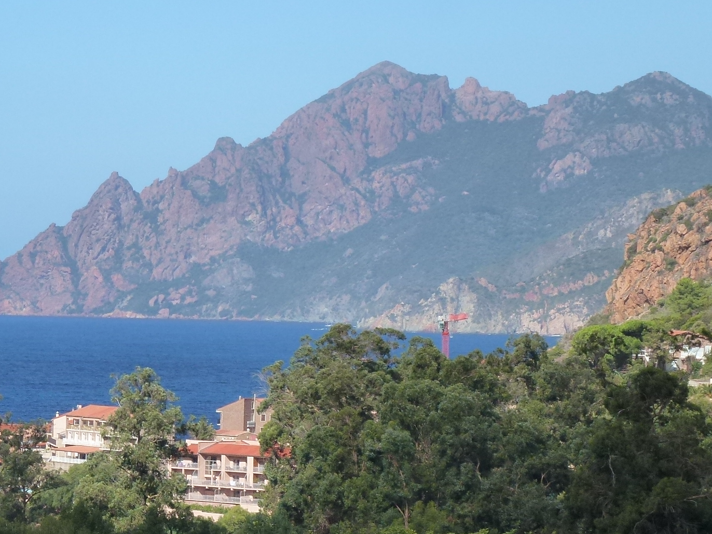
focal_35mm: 194
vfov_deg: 7.7
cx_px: 181
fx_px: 3990
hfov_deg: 10.2
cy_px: 290
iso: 160
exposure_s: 1/640
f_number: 5
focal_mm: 18.7
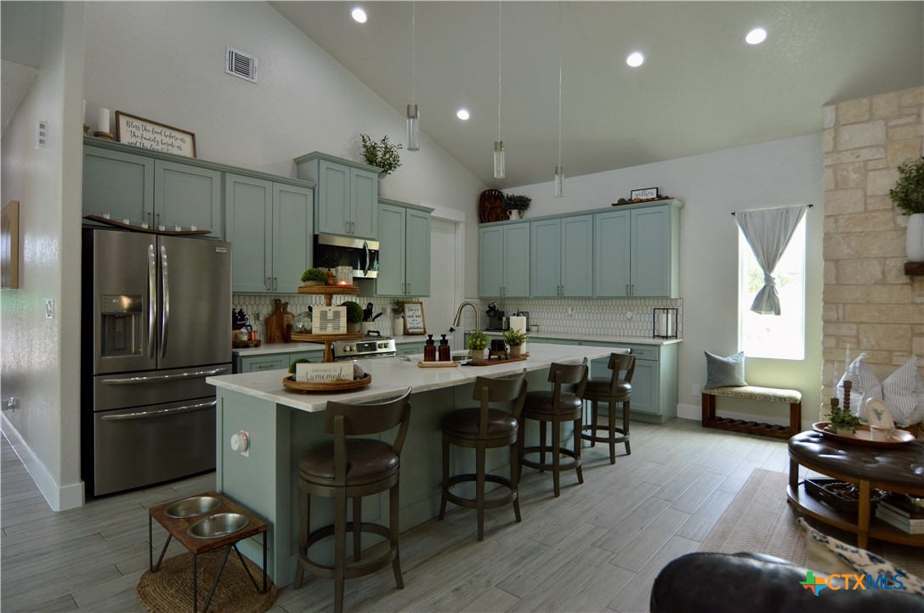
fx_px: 461
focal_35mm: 18
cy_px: 306
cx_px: 462
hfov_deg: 90.1
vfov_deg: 67.2
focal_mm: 12
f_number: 5
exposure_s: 1/100
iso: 400
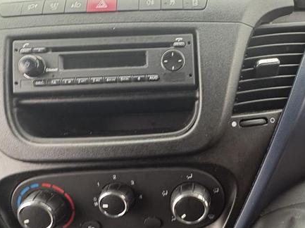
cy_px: 135
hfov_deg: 59.8
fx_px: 255
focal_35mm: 29
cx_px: 211
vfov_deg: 47.9
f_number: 2.2
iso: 400
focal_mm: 2.22
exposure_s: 1/60
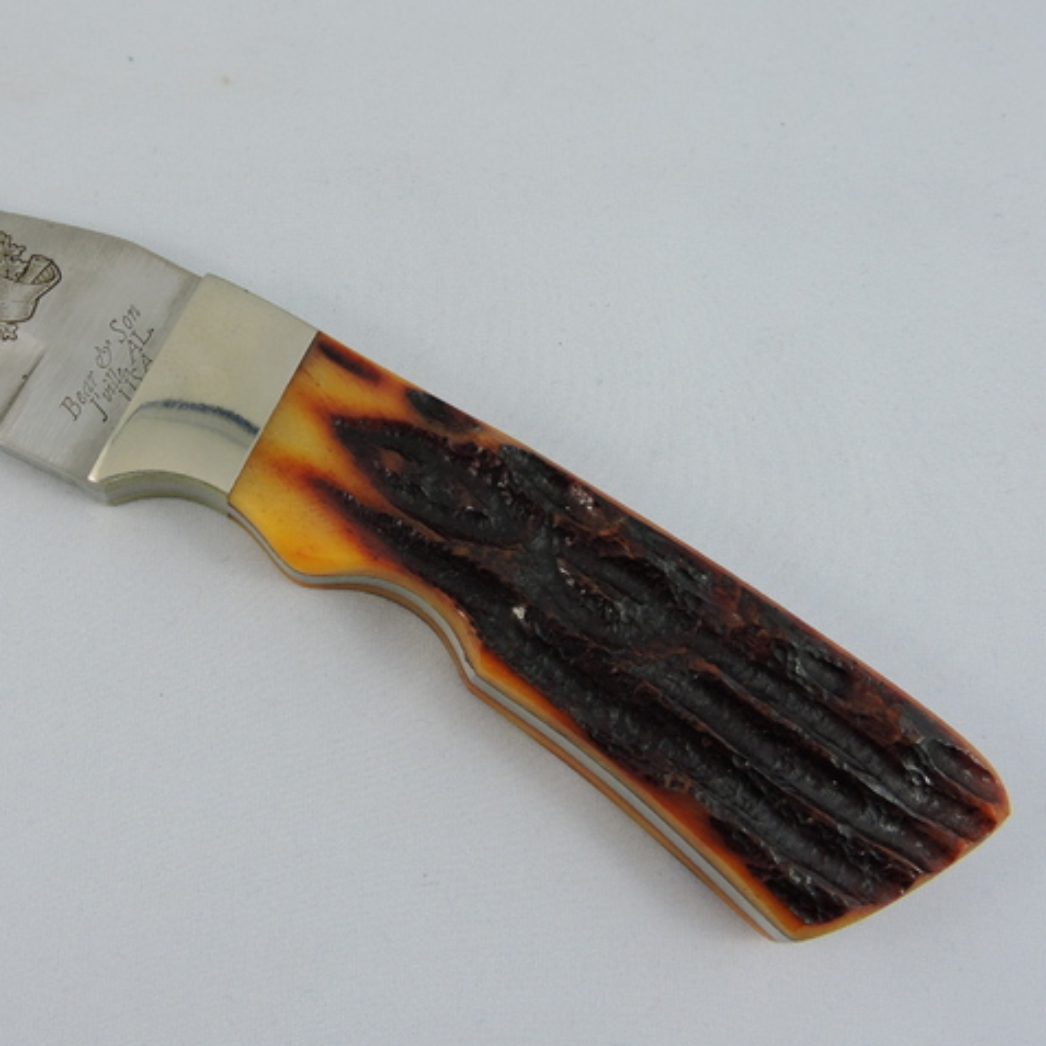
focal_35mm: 43
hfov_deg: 38.3
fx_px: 1470
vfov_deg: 39.1
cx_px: 282
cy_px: 434
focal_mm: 5.4
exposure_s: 1/60
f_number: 3.5
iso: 100
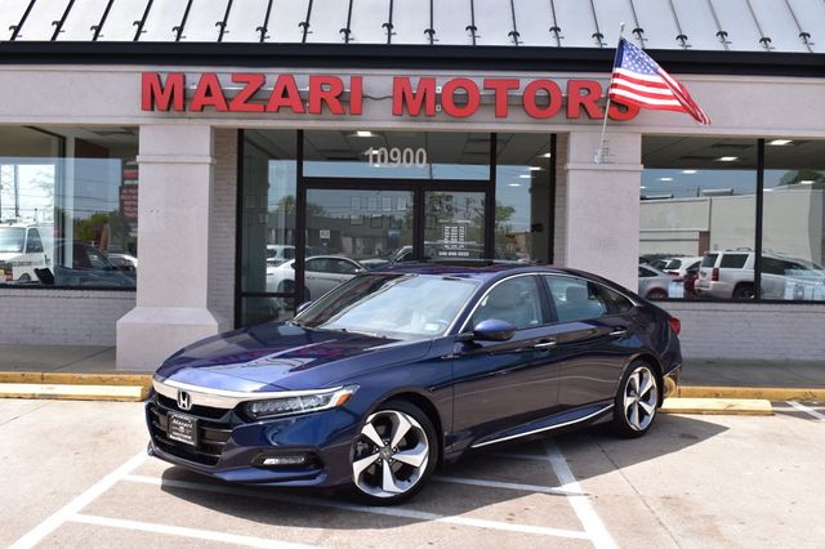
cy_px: 274
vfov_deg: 31.9
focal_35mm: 42
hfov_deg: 46.4
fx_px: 962
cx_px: 412
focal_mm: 28
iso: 400
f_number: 11
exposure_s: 1/320
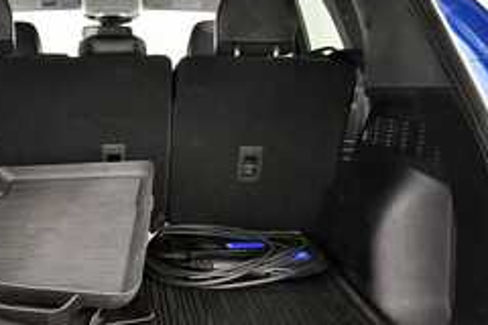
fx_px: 678
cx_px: 116
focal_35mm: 50
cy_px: 206
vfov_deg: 26.9
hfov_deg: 38.5
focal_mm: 20
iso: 5600
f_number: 5.6
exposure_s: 1/60
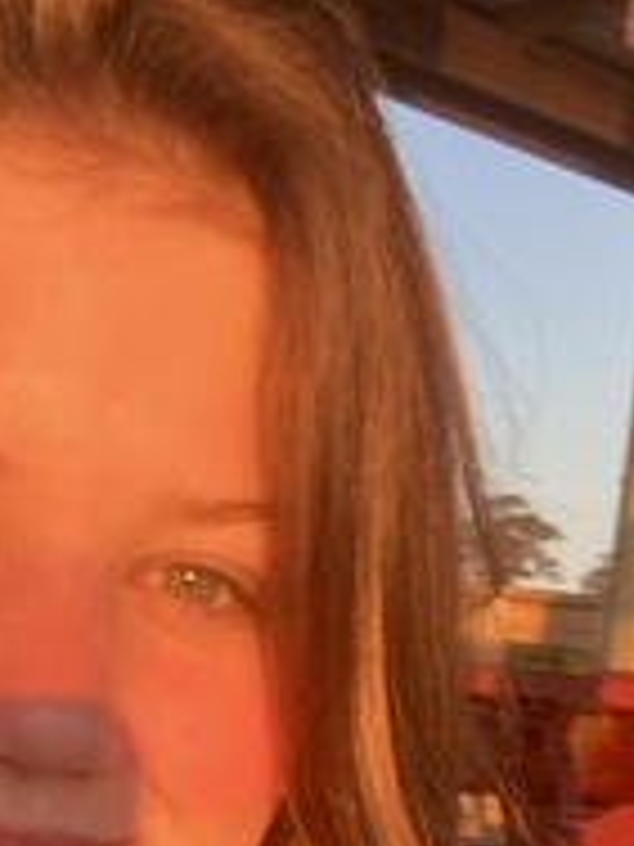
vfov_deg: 22.1
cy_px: 1084
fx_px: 1954
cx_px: -29
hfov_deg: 17.9
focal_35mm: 80
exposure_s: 1/122
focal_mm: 2.71
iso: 25
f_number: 2.2
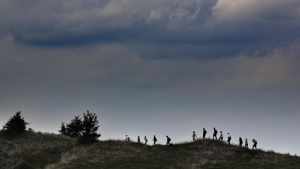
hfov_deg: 6.9
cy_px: 84
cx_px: 150
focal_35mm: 314
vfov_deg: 3.9
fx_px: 2498
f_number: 5.6
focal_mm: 200
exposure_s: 1/2000
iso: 100
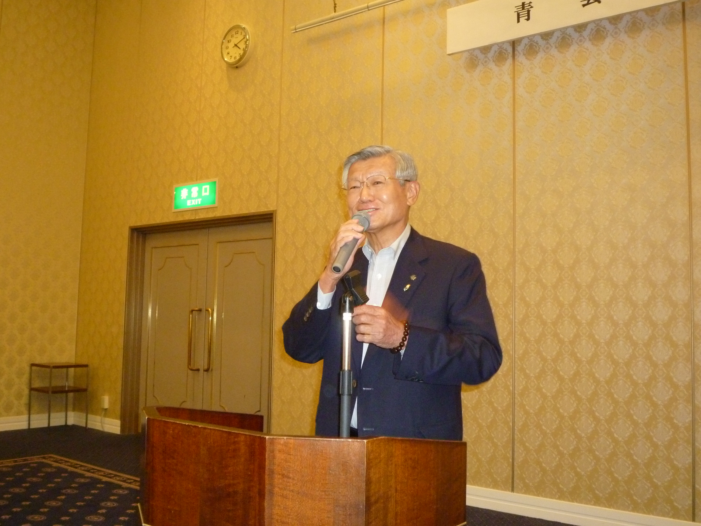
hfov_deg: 47.9
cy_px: 263
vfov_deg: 36.8
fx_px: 790
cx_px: 350
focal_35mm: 39
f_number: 4
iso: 500
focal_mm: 6.8
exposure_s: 1/30
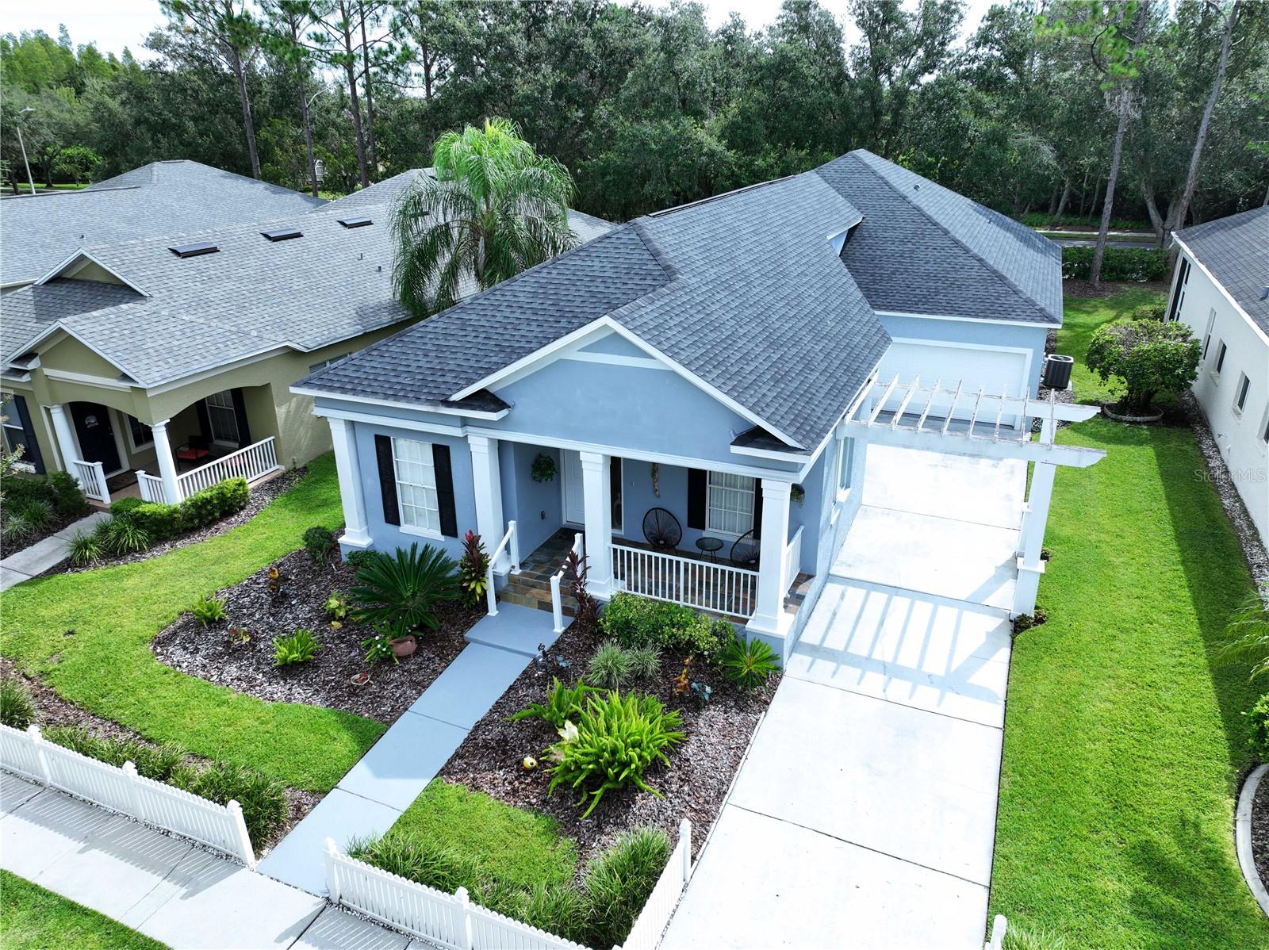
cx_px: 634
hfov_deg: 71.6
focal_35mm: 24
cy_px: 475
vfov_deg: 56.8
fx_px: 879
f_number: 3.5
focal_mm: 12.29
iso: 100
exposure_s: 1/200
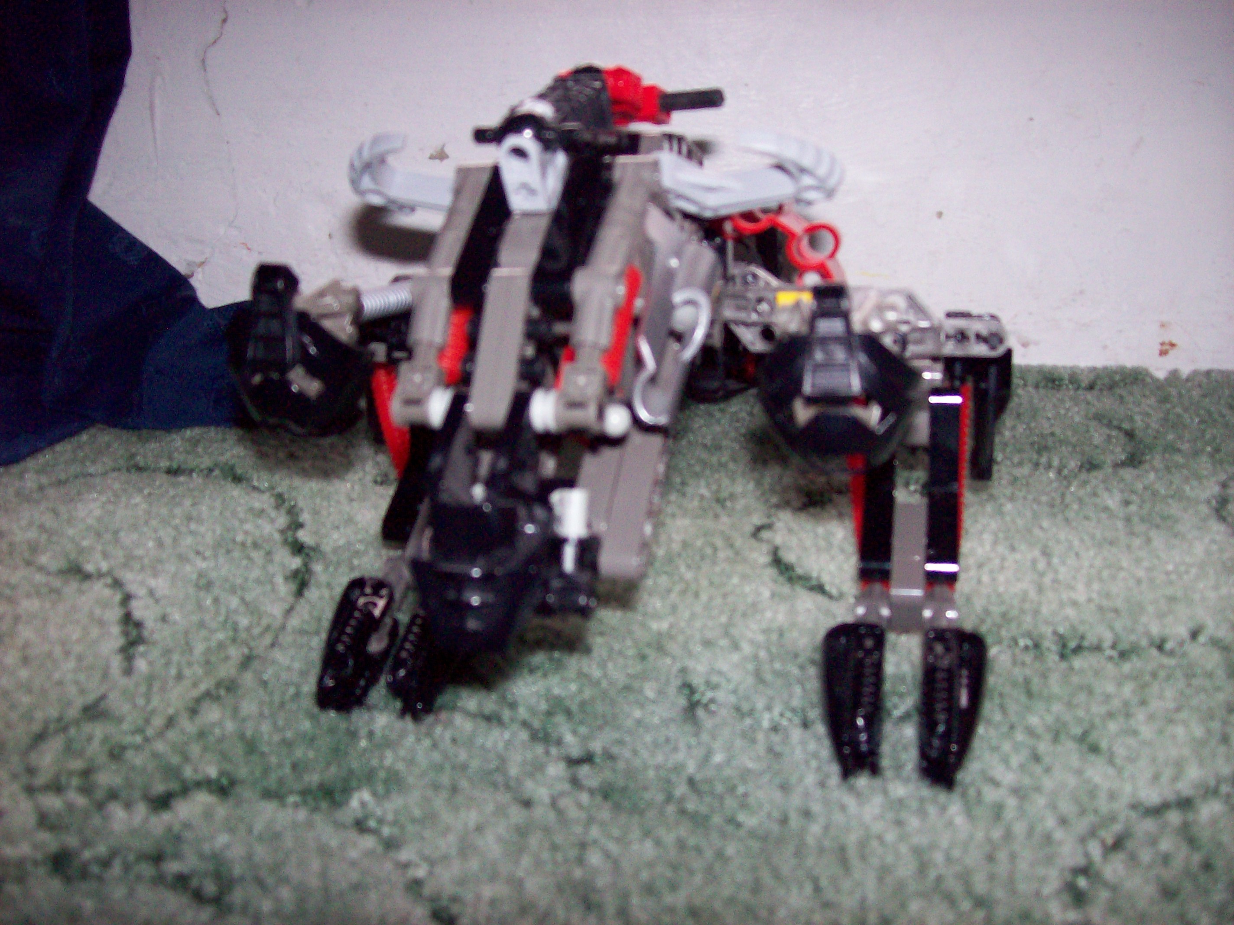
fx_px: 1283
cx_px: 617
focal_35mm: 36
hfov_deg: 51.4
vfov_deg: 39.6
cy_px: 462
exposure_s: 1/64
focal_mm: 6
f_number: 2.7
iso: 140
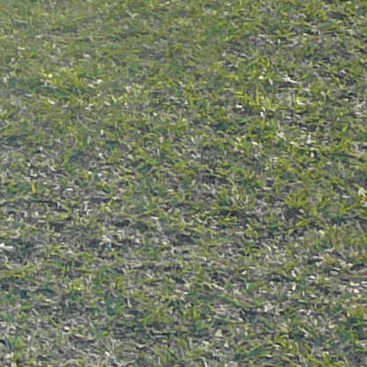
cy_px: -444
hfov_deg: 8.7
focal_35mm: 190
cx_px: -359
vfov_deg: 8.6
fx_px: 2279
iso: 80
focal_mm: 5.2
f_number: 2.8
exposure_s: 1/800
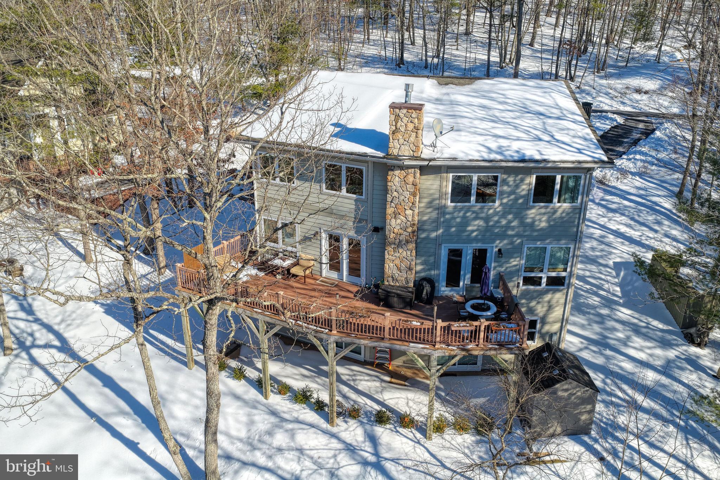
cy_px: 240
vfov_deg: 46.4
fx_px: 560
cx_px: 360
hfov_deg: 65.5
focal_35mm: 28
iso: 250
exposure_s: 1/1000
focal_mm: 14.4
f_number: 2.8
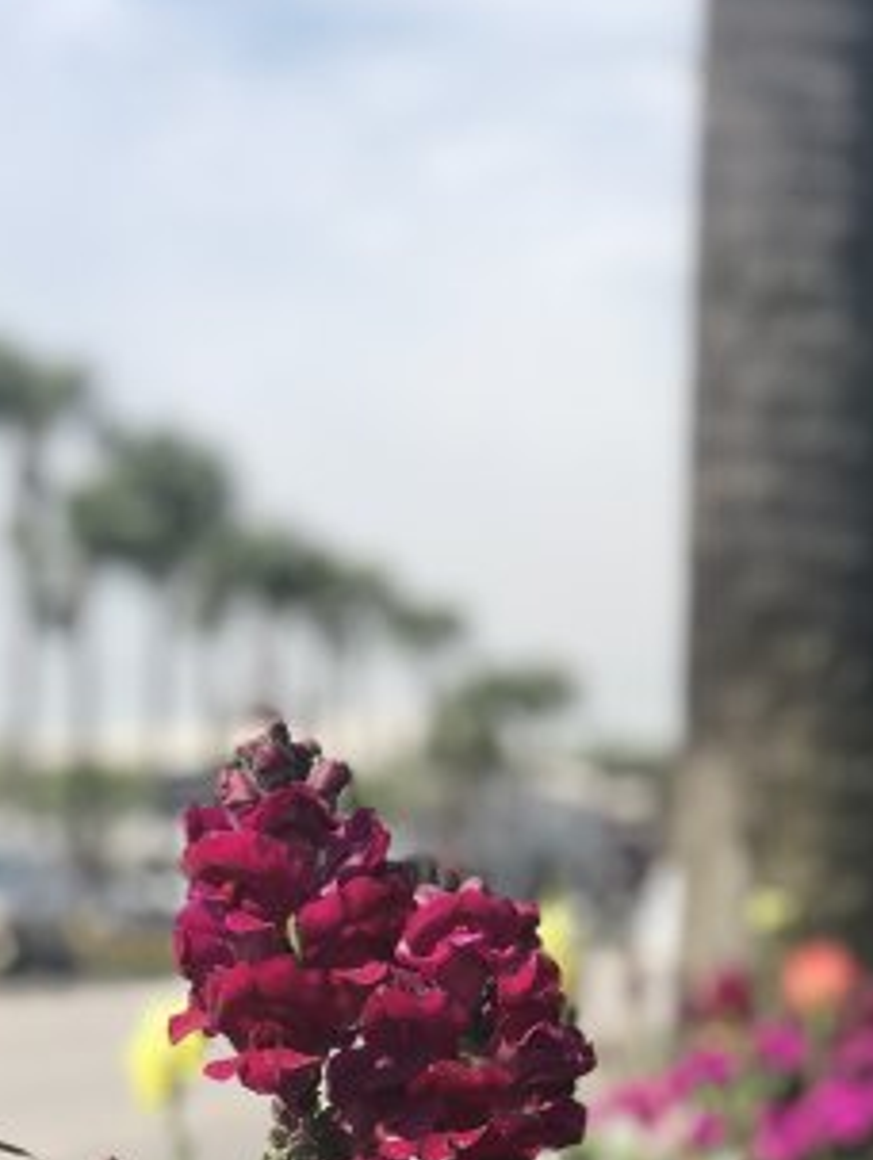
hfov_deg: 12.8
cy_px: 1122
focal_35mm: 115
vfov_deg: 16.8
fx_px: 3859
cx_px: 10
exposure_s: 1/430
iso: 20
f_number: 2.8
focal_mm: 6.6
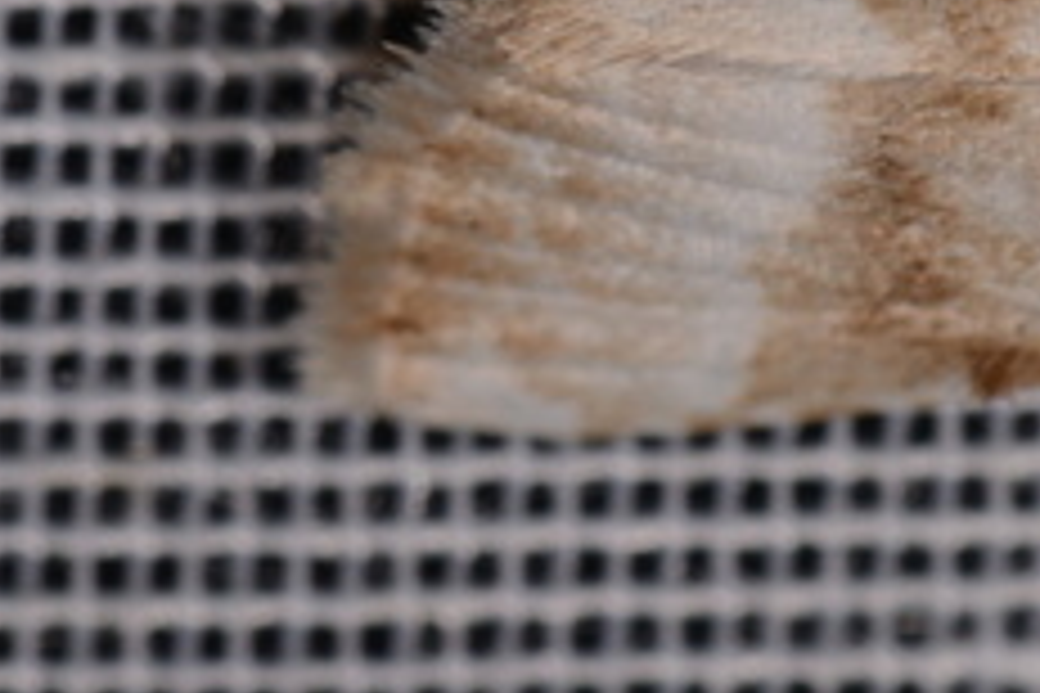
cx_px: 1315
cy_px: 171
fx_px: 12586
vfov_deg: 3.2
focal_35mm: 436
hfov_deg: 4.7
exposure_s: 1/60
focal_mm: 85
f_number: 22
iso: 100
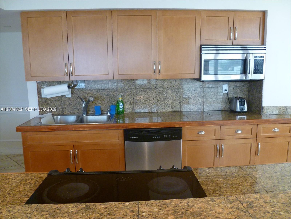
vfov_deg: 49.7
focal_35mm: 28
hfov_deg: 63.4
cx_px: 146
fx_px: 235
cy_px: 110
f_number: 3.3
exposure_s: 1/30
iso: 320
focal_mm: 5
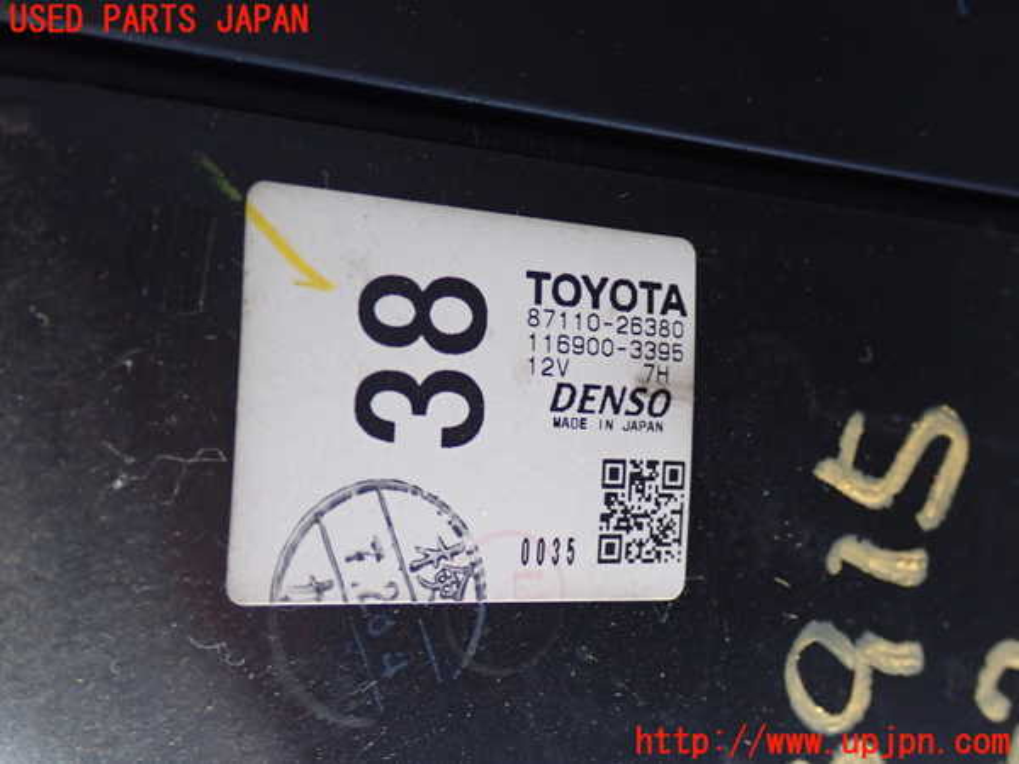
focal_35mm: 54
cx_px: 510
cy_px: 382
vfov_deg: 27.0
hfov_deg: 35.5
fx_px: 1590
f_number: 3.3
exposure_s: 1/30
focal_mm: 9.65
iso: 800
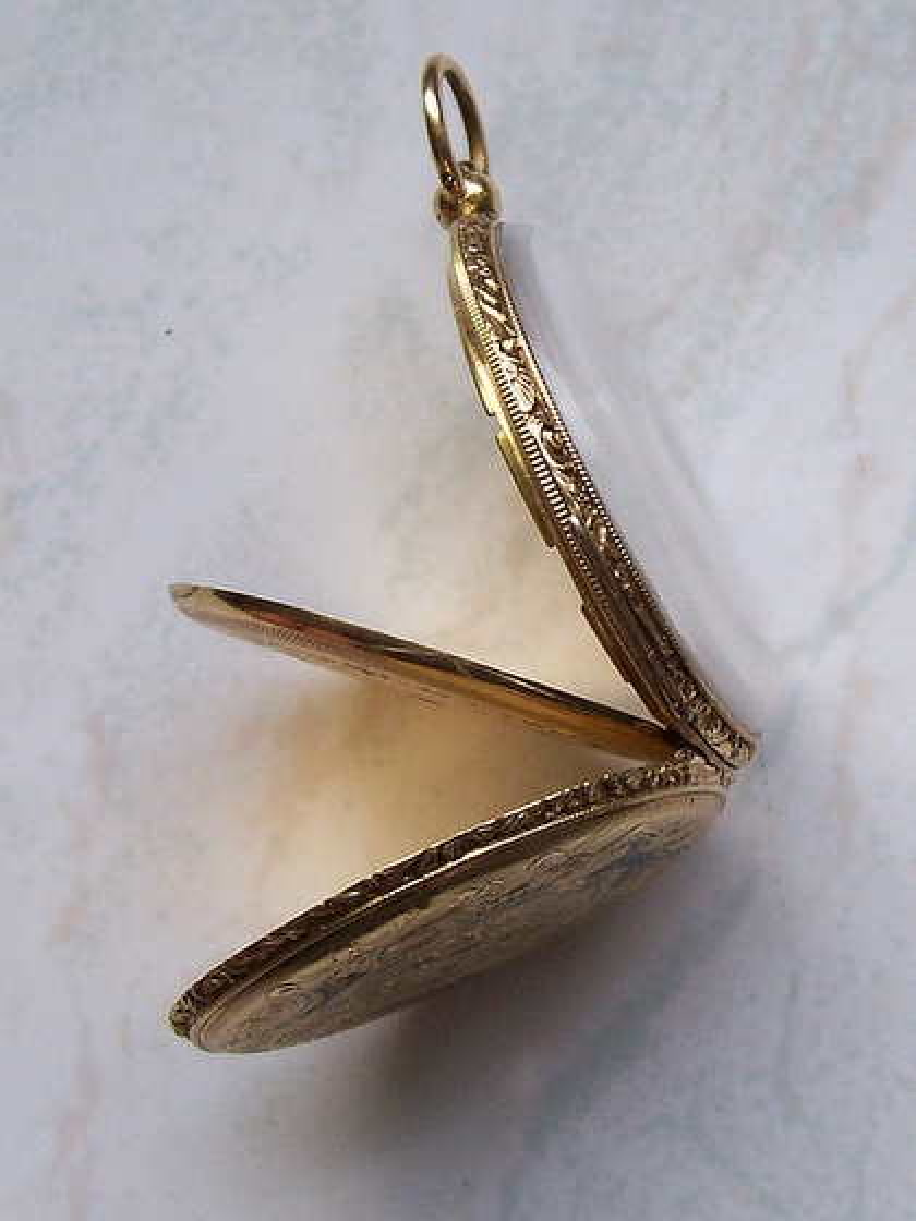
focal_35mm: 34
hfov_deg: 41.8
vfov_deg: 54.0
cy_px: 610
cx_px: 458
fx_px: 1200
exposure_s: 1/106
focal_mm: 5.6
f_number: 2.7
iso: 80
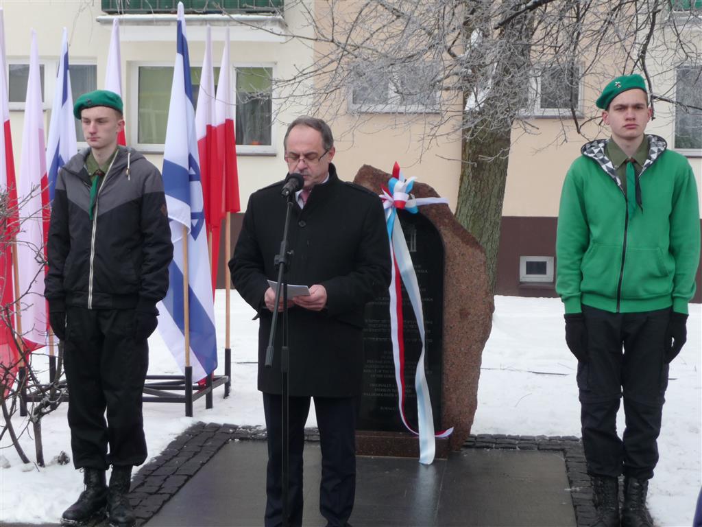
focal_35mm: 62
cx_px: 351
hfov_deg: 31.2
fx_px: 1257
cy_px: 264
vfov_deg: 23.7
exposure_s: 1/100
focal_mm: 10.5
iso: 100
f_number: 4.5
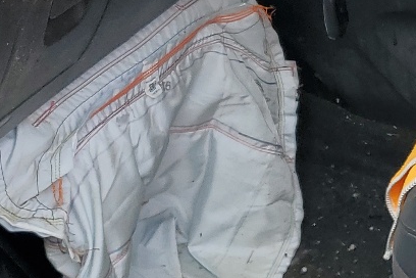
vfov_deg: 12.7
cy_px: -13
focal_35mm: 106
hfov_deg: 17.7
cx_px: 583
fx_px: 1225
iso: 50
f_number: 1.5
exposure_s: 1/714
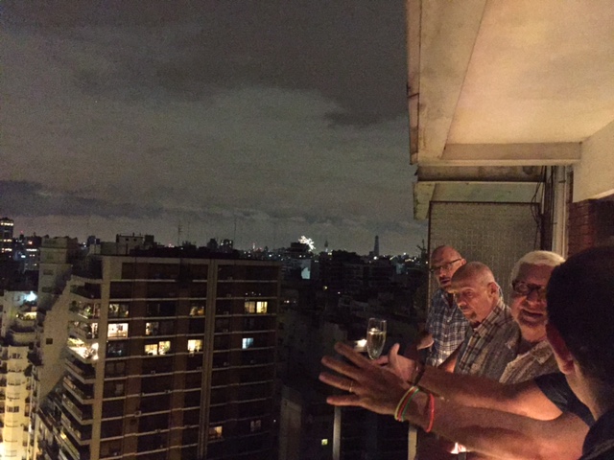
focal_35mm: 29
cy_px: 230
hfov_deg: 61.7
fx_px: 514
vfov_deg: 48.2
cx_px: 307
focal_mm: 4.15
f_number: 2.2
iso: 1600
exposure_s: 1/15
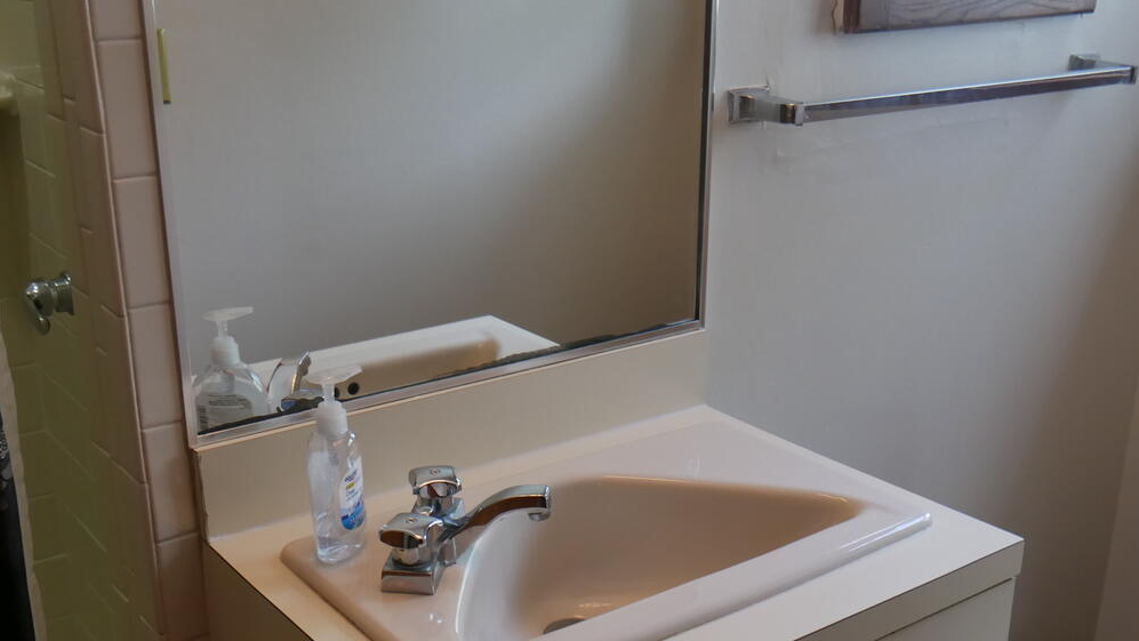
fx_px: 1329
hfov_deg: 46.4
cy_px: 454
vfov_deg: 26.9
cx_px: 546
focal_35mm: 44
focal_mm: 14
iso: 640
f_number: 3.5
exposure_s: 1/125
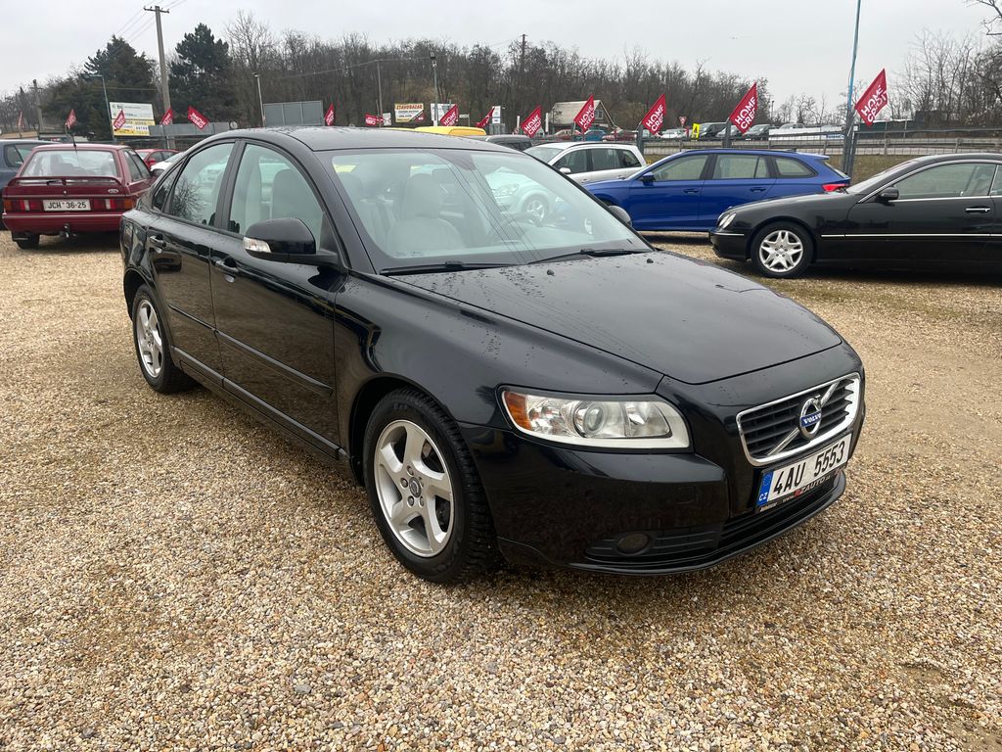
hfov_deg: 67.3
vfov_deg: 53.1
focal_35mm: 26
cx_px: 501
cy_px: 376
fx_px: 753
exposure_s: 1/534
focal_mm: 5.1
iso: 50
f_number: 1.6
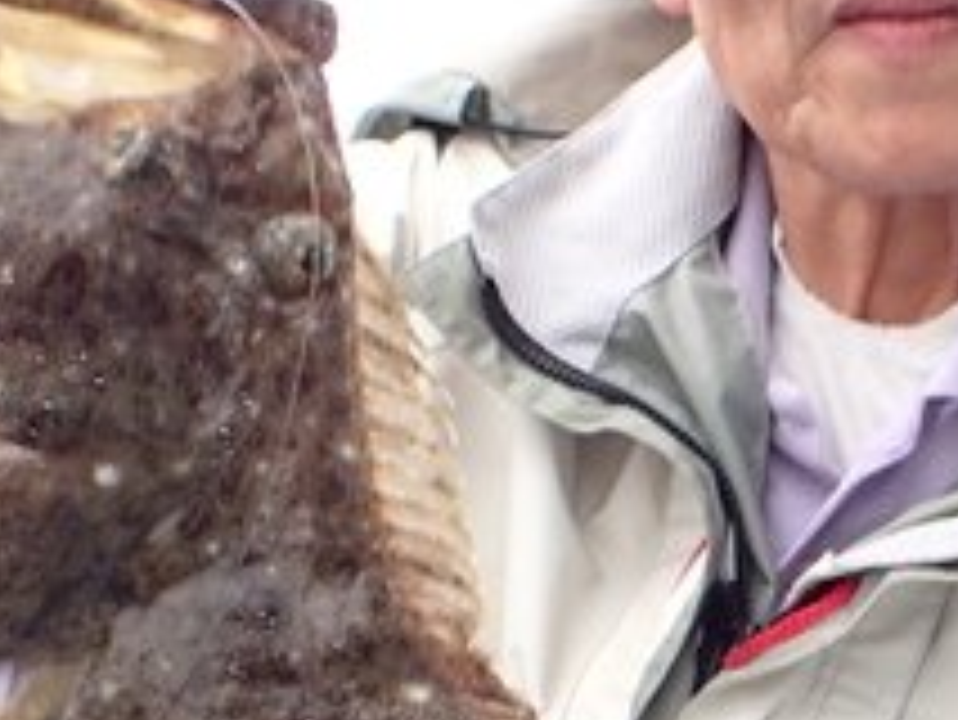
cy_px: 752
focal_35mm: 90
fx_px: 2492
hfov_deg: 21.2
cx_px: 909
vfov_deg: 16.0
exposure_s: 1/30
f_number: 6.3
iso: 100
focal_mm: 5.4
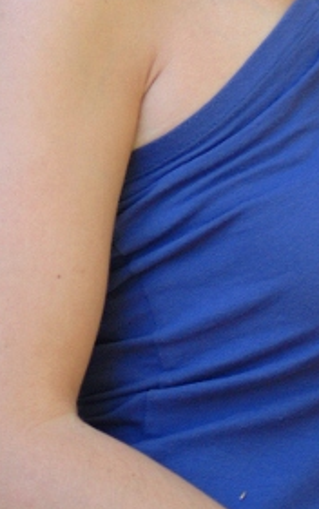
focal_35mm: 305
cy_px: -100
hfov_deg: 4.3
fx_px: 4236
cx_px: 259
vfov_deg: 6.8
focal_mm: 70
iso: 220
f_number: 4
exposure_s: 1/125
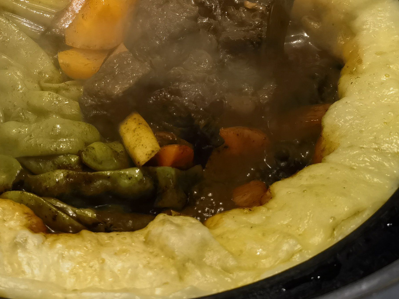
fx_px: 680
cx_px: 102
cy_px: 78
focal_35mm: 59
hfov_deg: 32.1
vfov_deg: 24.6
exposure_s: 1/909
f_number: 1.9
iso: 160
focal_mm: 6.67
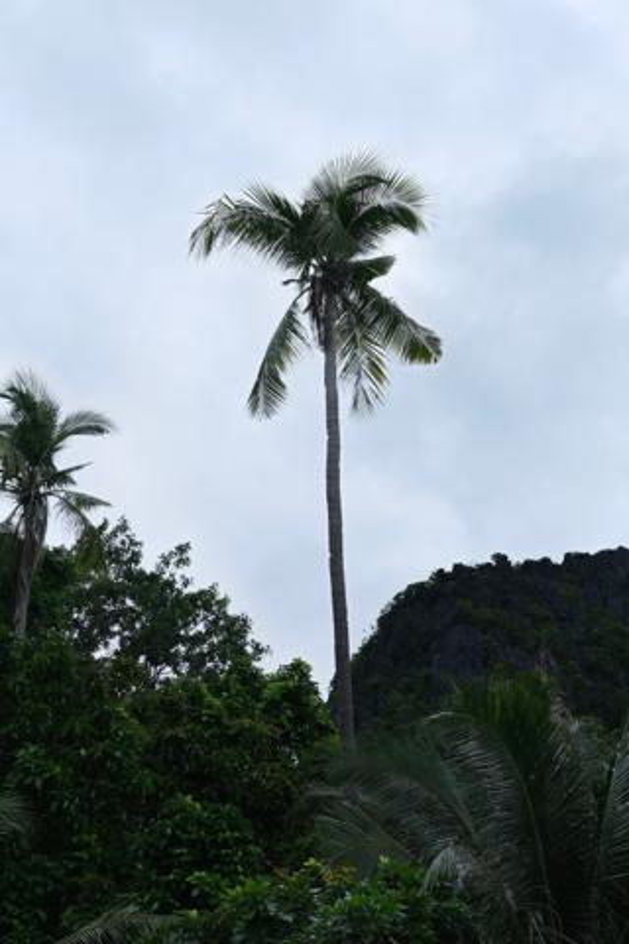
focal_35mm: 53
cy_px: 472
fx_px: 1389
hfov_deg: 25.5
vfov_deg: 37.5
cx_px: 314
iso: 250
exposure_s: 1/240
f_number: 8
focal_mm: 35
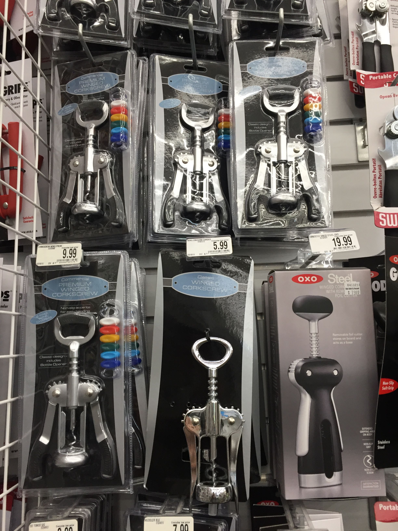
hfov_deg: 48.2
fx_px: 445
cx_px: 199
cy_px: 266
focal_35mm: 29
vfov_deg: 61.7
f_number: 2.2
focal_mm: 4.15
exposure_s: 1/30
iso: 50
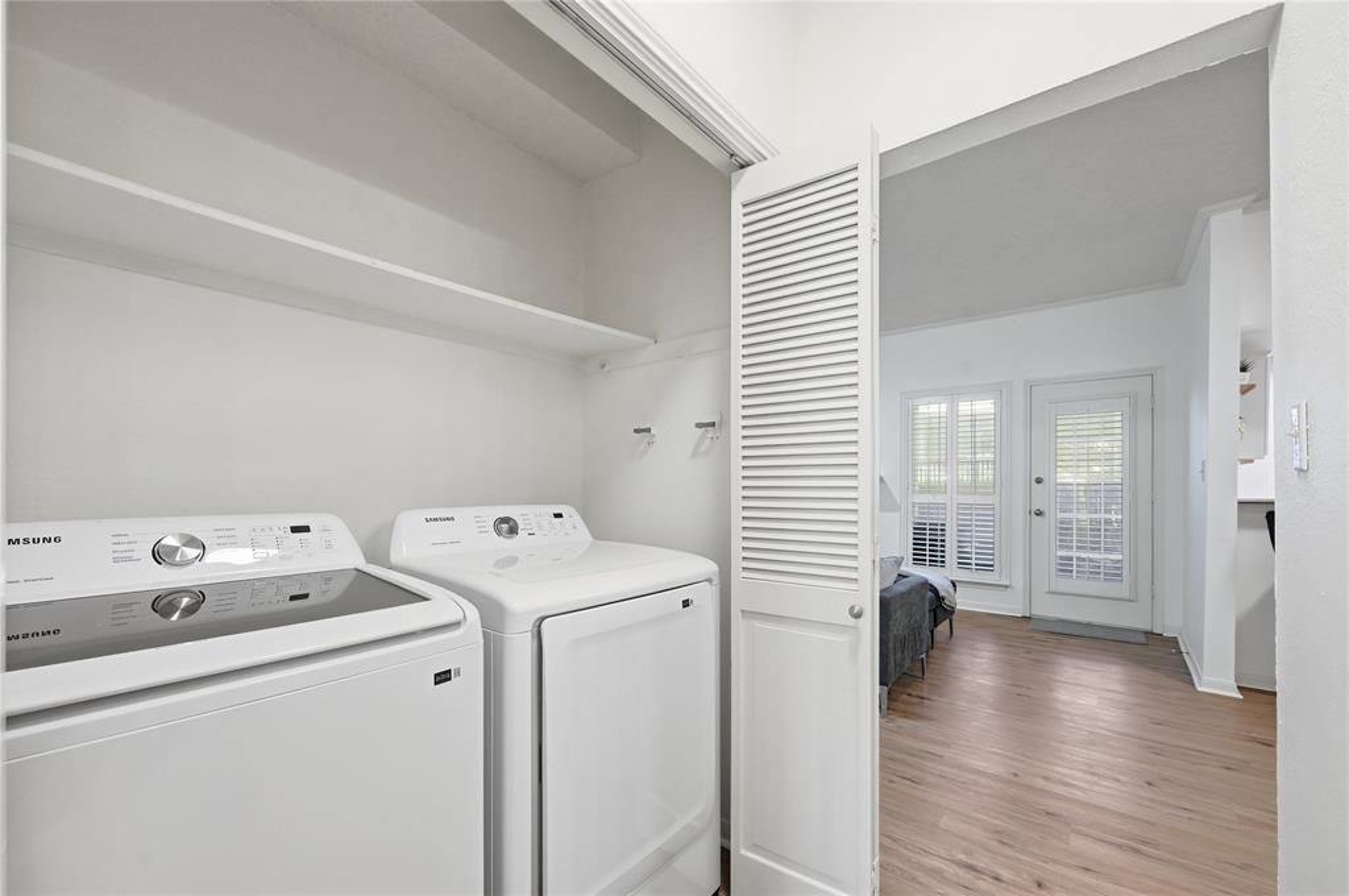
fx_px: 524
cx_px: 674
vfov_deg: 81.1
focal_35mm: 14
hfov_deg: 104.3
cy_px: 448
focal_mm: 14
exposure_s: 1/640
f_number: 7.1
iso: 1000
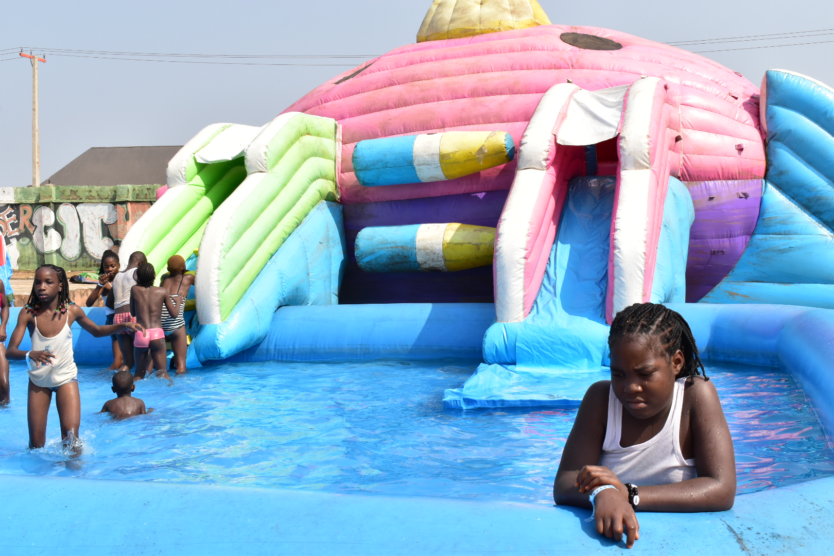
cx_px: 417
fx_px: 1042
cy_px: 278
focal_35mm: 45
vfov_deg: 29.9
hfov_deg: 43.6
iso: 800
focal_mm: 30
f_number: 13
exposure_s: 1/640
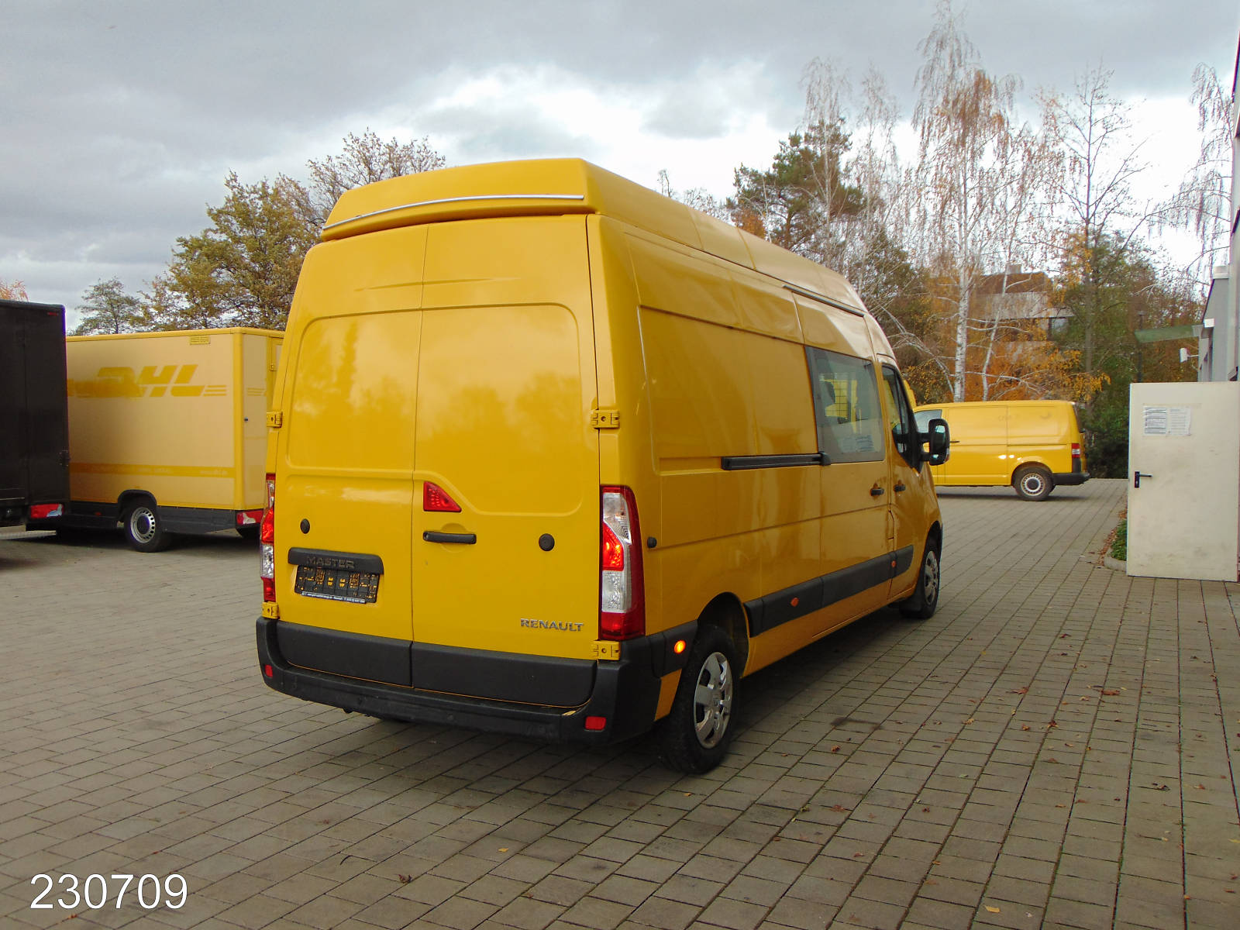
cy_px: 465
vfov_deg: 46.8
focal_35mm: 30
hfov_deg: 60.0
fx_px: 1075
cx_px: 620
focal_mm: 5.4
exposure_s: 1/60
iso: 80
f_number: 3.1
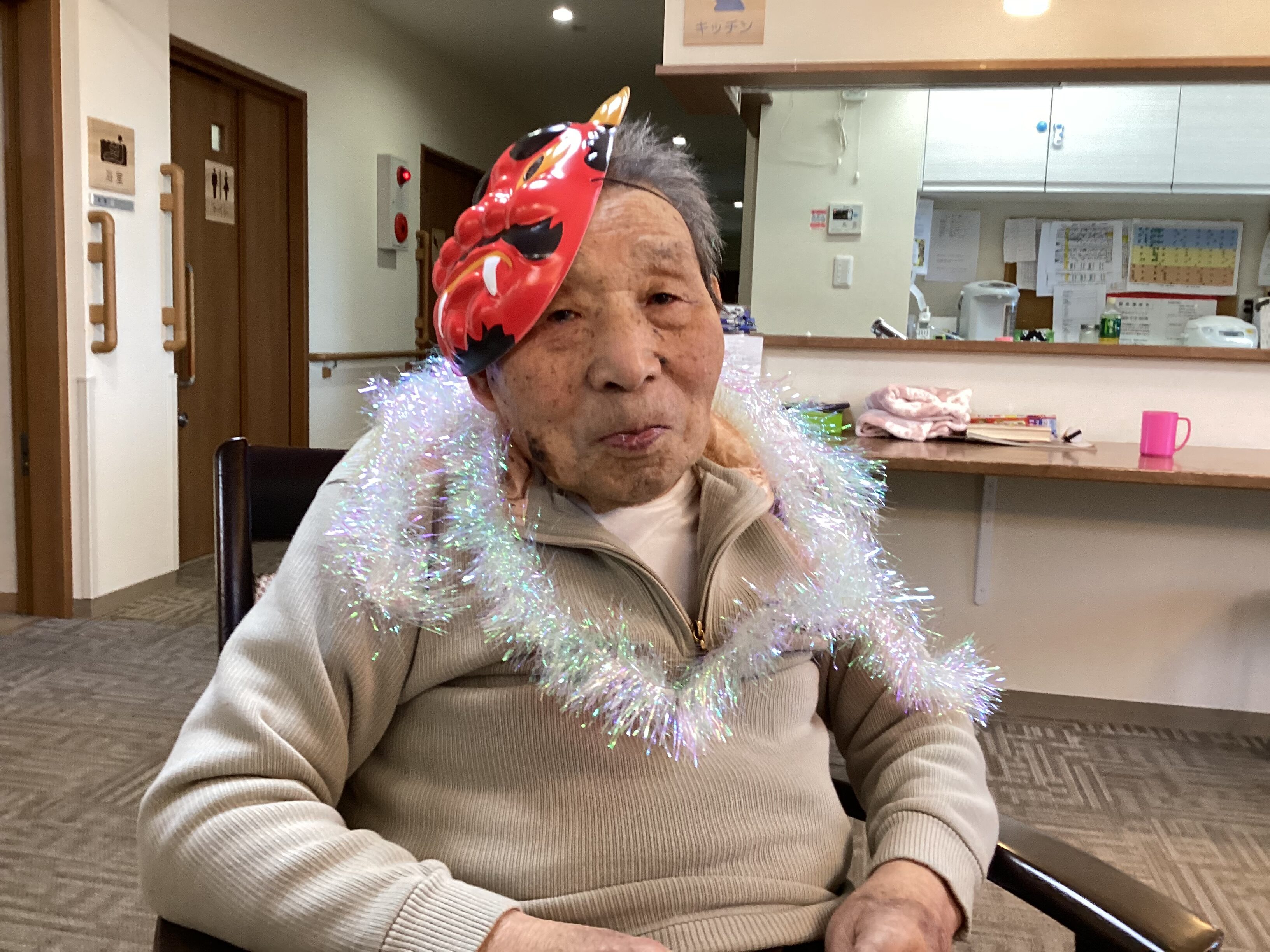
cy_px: 476
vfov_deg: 45.4
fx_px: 1137
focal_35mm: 31
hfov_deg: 58.4
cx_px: 635
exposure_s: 1/60
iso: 160
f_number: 2.4
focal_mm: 3.3
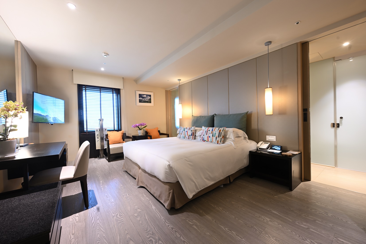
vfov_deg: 81.2
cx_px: 183
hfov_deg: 104.3
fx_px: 142
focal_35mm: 14
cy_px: 122
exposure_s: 3
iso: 100
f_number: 9
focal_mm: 14
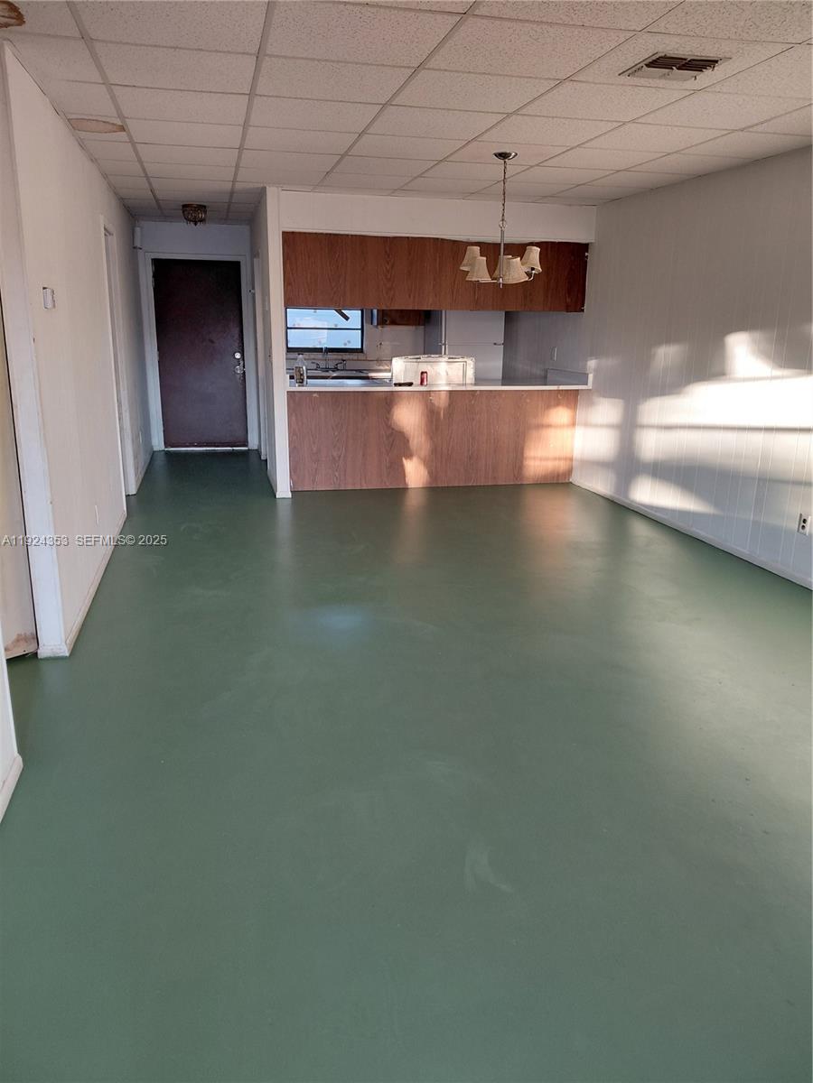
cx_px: 406
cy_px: 542
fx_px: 783
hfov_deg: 54.9
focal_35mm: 25
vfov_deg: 69.4
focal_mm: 4.69
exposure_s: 1/120
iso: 250
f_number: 1.8
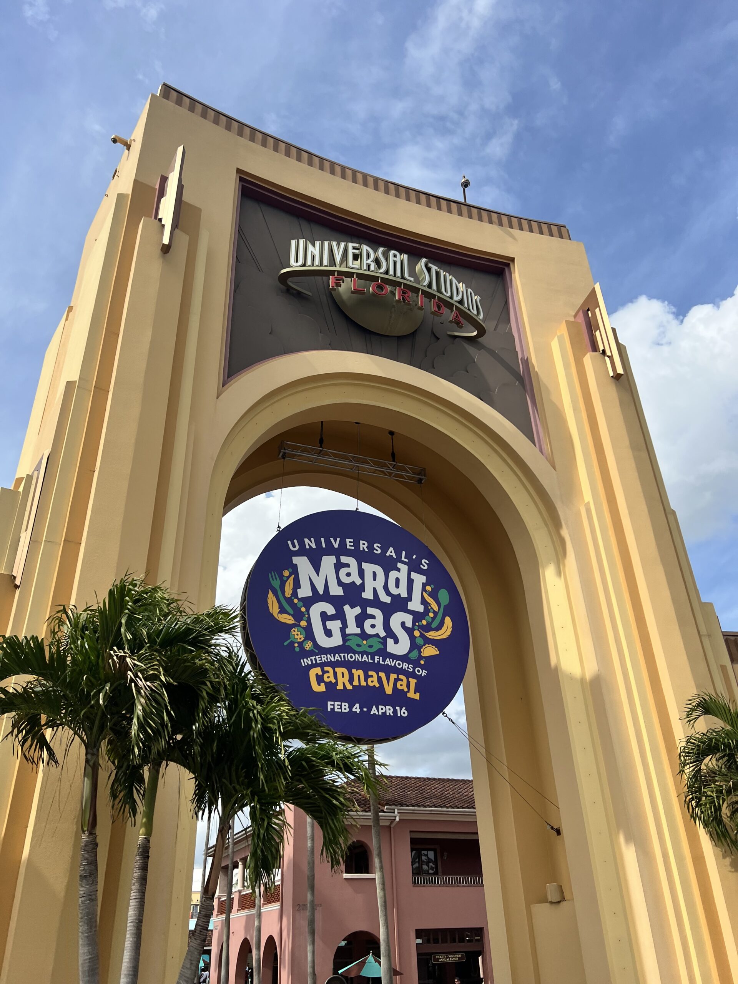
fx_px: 739
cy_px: 492
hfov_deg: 53.1
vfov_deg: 67.3
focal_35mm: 26
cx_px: 369
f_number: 1.5
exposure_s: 1/5319
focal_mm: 5.7
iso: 50
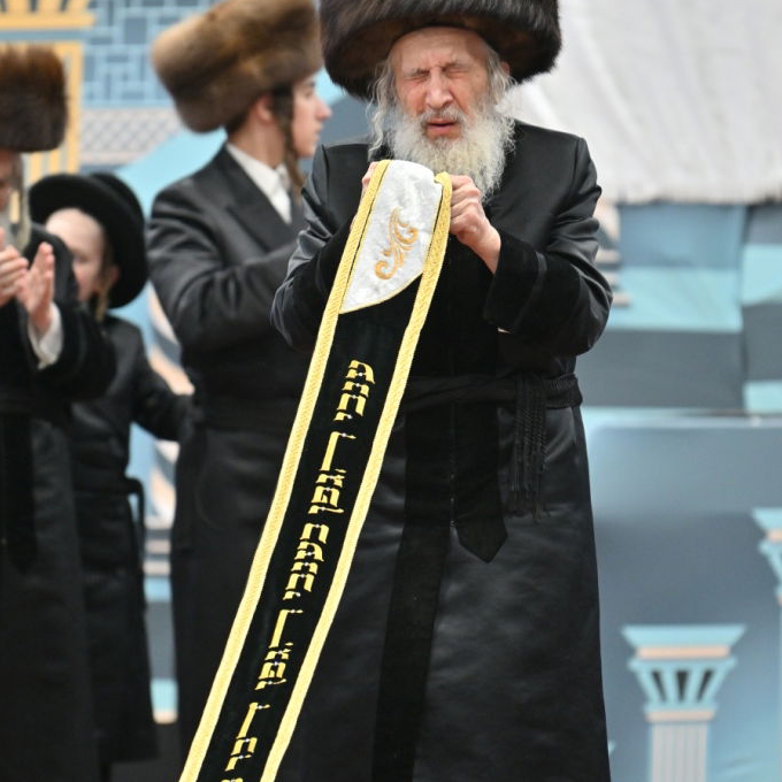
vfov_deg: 4.6
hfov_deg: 4.6
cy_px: 445
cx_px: 391
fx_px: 9814
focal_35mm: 384
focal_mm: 200
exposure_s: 1/160
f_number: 2.8
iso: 640
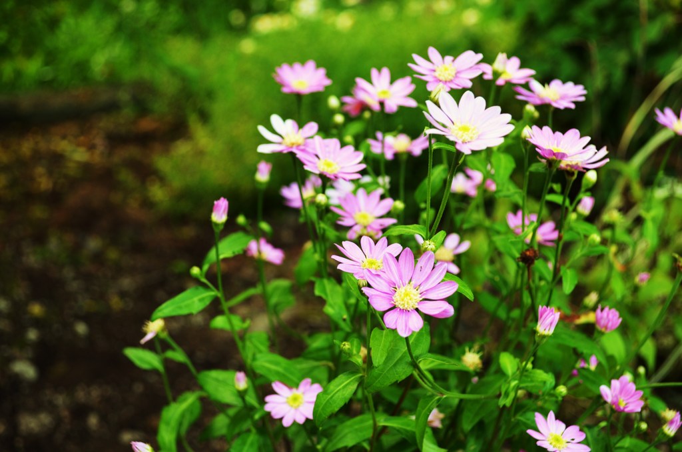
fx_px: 1021
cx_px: 341
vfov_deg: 24.9
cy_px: 226
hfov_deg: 36.9
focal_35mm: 54
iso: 220
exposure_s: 1/125
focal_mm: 36
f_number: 5.6
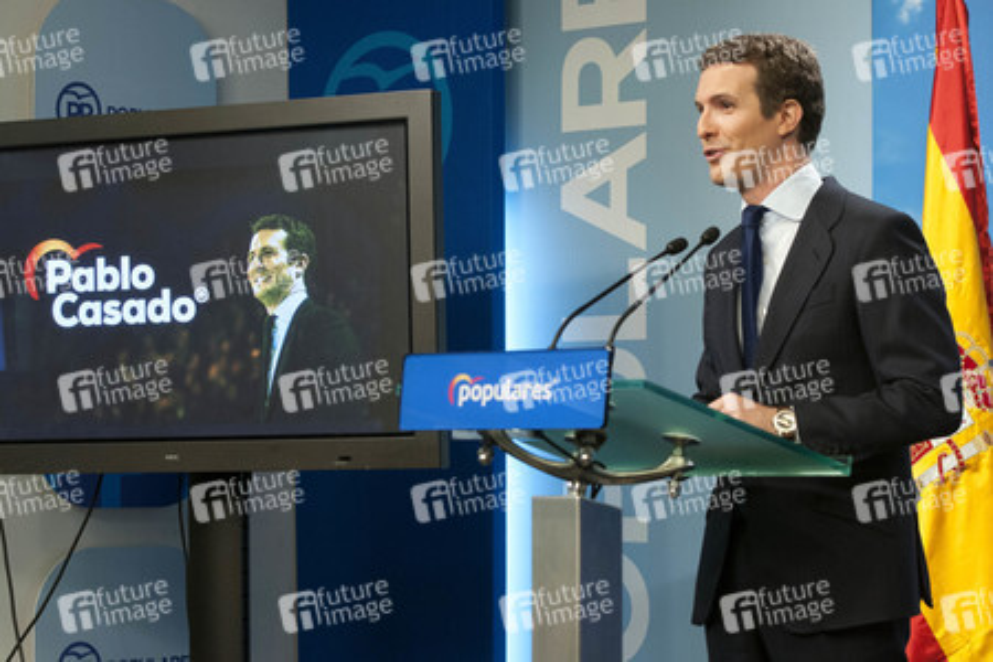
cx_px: 496
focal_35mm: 105
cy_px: 331
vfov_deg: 13.0
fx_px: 2896
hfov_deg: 19.5
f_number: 4
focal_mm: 70
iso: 800
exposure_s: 1/125
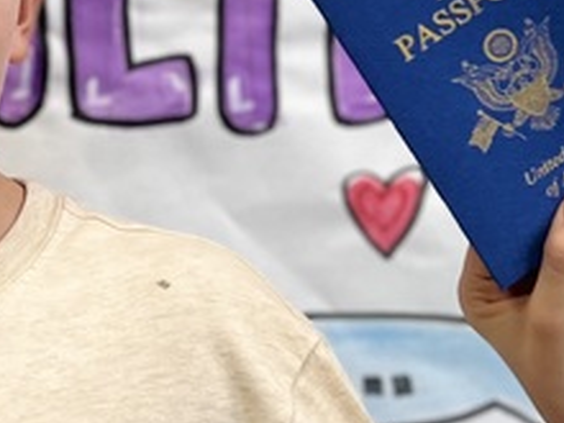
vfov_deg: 11.9
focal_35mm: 121
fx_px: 1971
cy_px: -118
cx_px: 67
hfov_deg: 16.1
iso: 100
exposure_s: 1/60
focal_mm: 5.7
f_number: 1.5
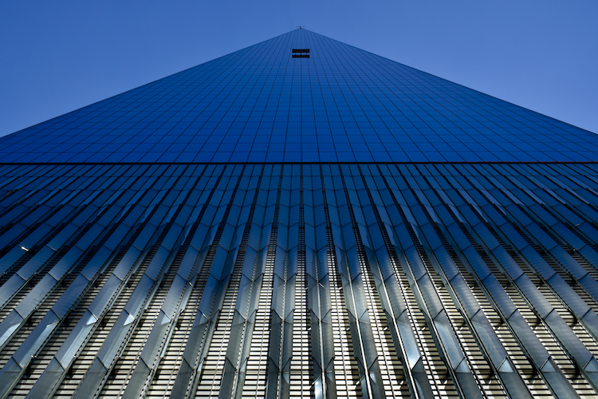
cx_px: 299
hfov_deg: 47.9
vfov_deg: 33.0
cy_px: 200
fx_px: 673
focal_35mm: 40
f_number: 13
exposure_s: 1/320
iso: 100
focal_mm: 27
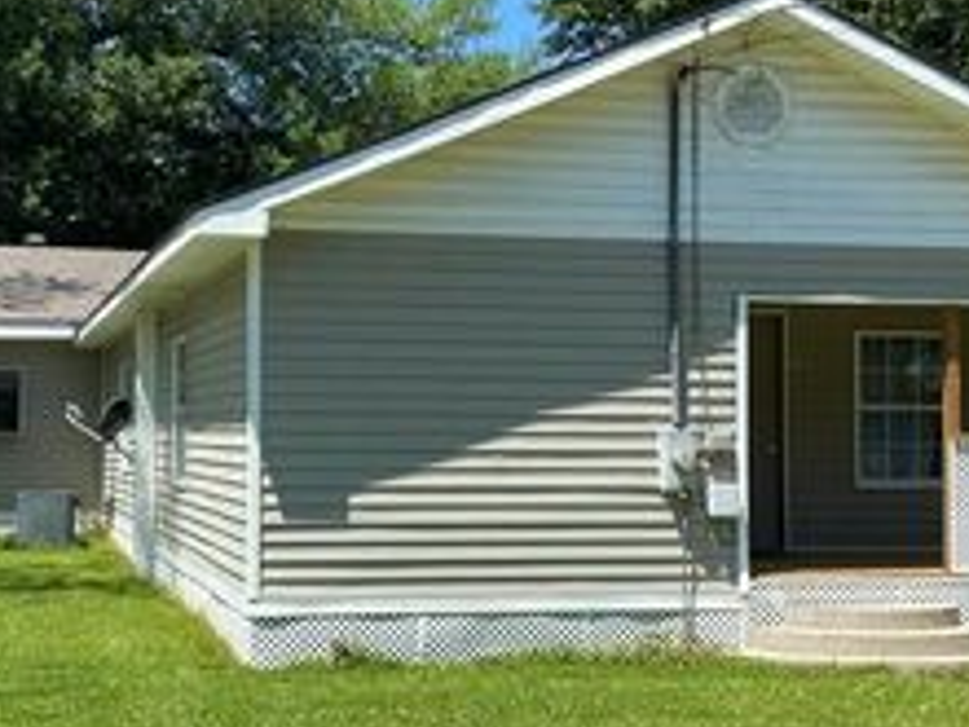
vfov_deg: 24.8
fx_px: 1652
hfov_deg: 32.6
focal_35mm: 59
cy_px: 403
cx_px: 370
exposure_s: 1/1927
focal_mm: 4.25
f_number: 1.8
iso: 32
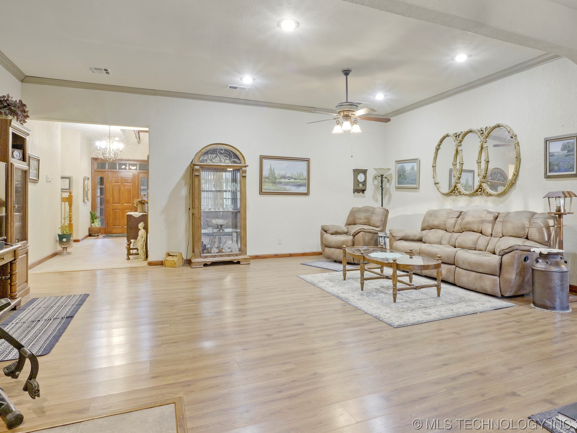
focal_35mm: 19
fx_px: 317
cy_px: 209
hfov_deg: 84.6
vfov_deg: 68.7
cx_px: 303
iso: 500
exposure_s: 1.3
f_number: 9
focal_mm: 9
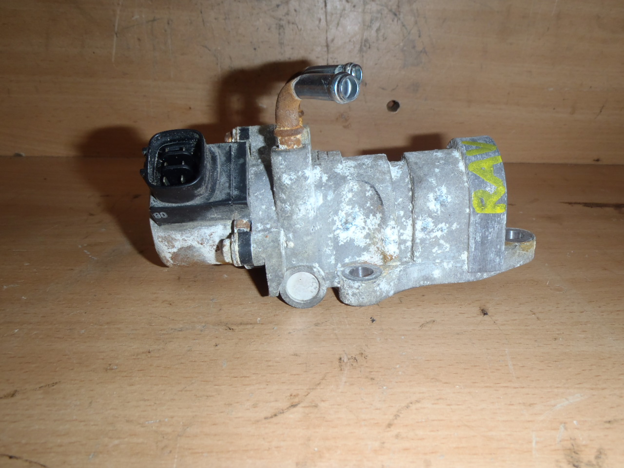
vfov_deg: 49.7
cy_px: 234
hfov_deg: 63.4
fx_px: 505
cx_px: 312
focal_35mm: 28
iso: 100
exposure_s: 1/30
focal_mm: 5
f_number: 3.9
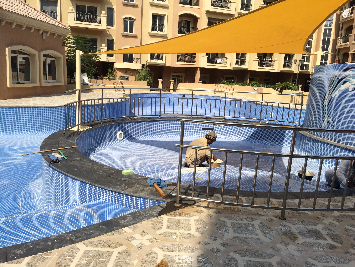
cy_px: 134
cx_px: 178
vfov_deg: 48.2
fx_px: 297
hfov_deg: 61.7
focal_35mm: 29
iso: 32
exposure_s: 1/2740
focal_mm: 4.15
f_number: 2.2
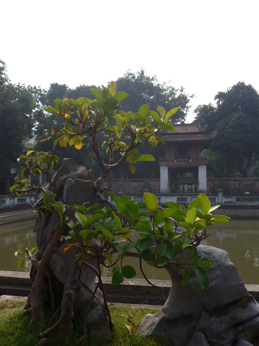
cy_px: 173
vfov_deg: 61.7
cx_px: 130
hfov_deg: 48.2
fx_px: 289
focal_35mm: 29
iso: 80
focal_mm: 6
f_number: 2.8
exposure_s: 1/1000
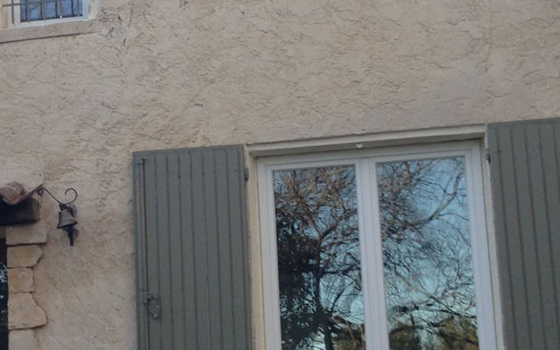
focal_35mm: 91
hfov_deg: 21.7
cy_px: 193
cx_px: -46
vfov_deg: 14.4
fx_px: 1388
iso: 50
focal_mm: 4.12
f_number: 2.4
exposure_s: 1/142
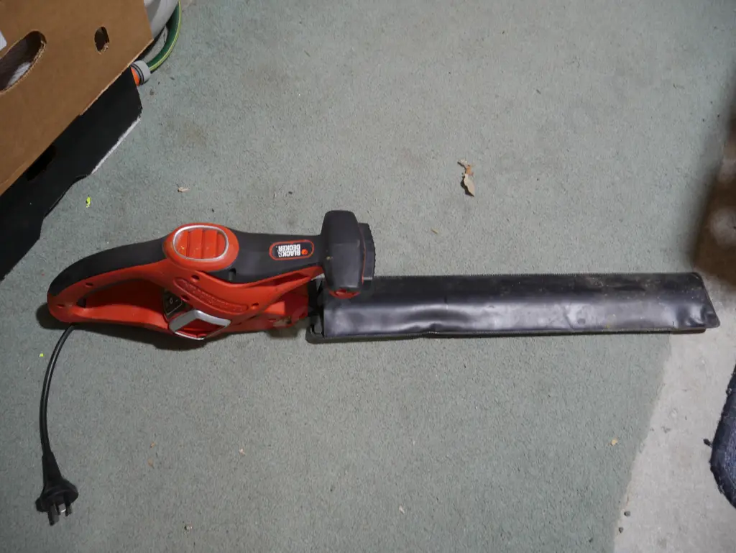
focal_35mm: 30
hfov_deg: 59.9
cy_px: 276
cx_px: 368
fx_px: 638
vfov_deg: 46.8
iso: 400
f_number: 3.6
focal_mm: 15
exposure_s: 1/60
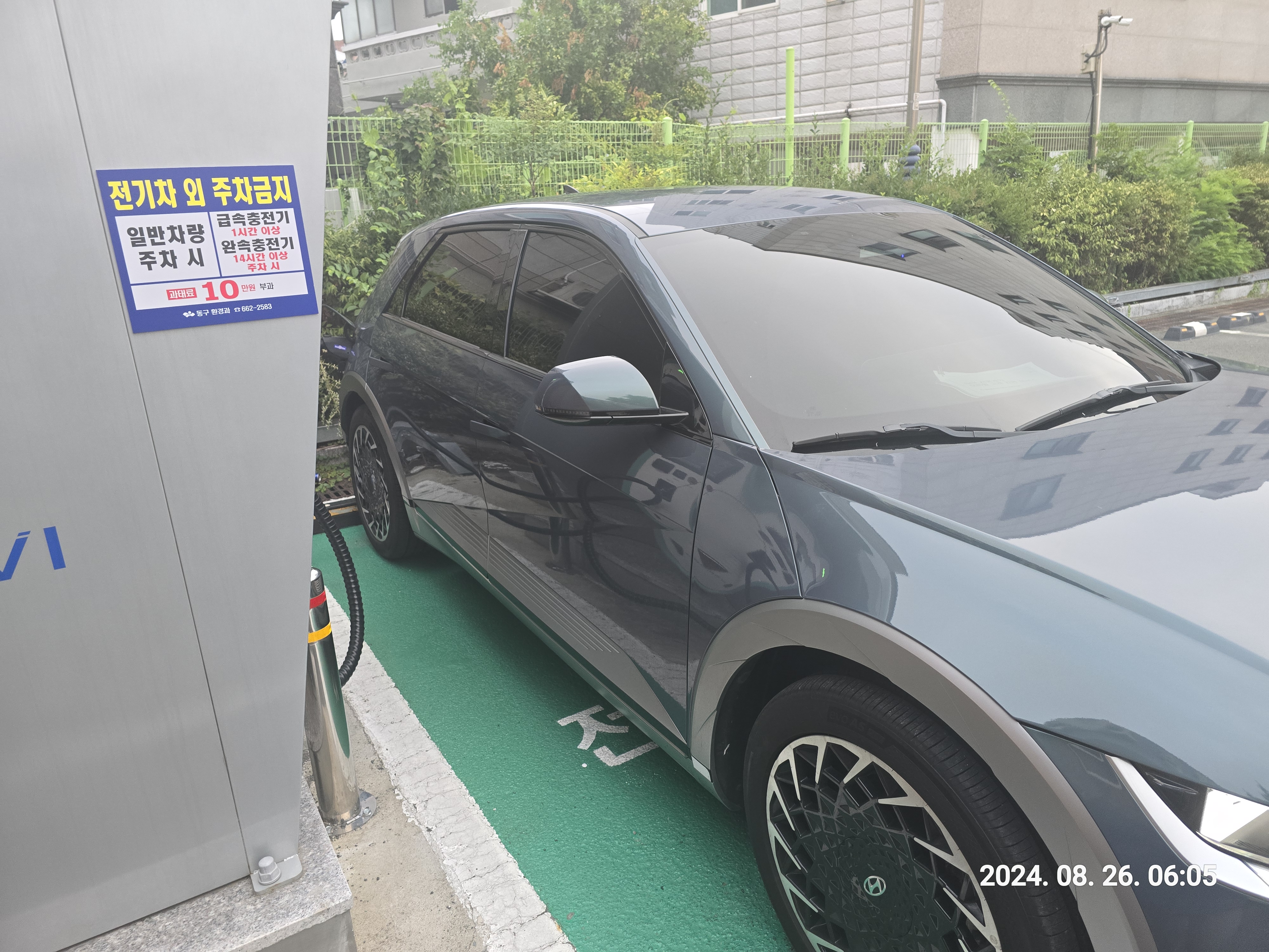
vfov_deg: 58.9
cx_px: 634
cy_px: 476
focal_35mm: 23
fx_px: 843
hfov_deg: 73.9
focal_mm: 6.3
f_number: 1.7
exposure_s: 1/60
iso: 200
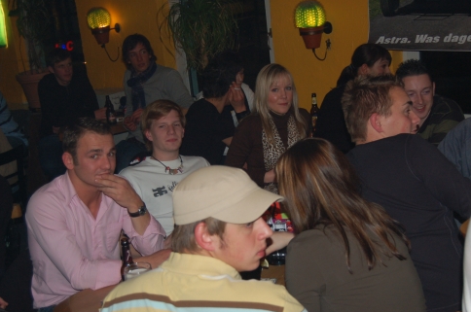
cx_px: 252
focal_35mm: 56
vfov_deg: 24.1
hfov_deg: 35.7
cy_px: 175
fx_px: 731
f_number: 4.2
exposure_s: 1/60
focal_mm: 30
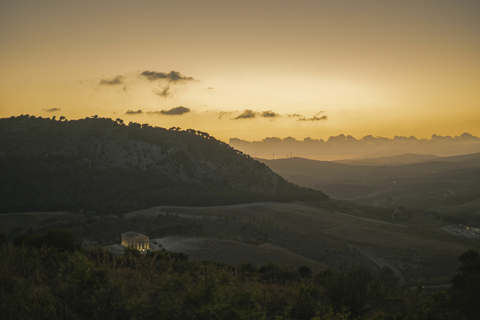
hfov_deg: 37.5
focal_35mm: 53
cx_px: 240
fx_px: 707
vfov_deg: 25.5
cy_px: 160
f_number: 1.4
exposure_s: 1/180
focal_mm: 35
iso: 500
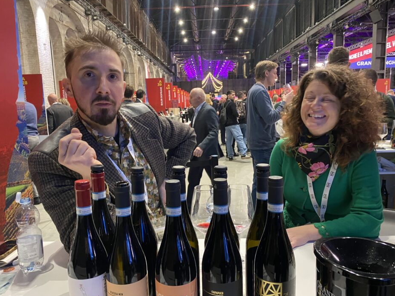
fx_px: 319
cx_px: 196
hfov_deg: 63.5
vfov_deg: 49.7
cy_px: 154
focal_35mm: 28
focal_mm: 4.25
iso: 500
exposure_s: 1/33
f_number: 1.8
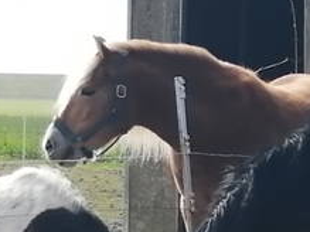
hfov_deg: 10.4
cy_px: 209
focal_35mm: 190
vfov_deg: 7.8
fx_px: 1701
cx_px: 219
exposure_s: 1/1460
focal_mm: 3.6
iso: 50
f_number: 1.8
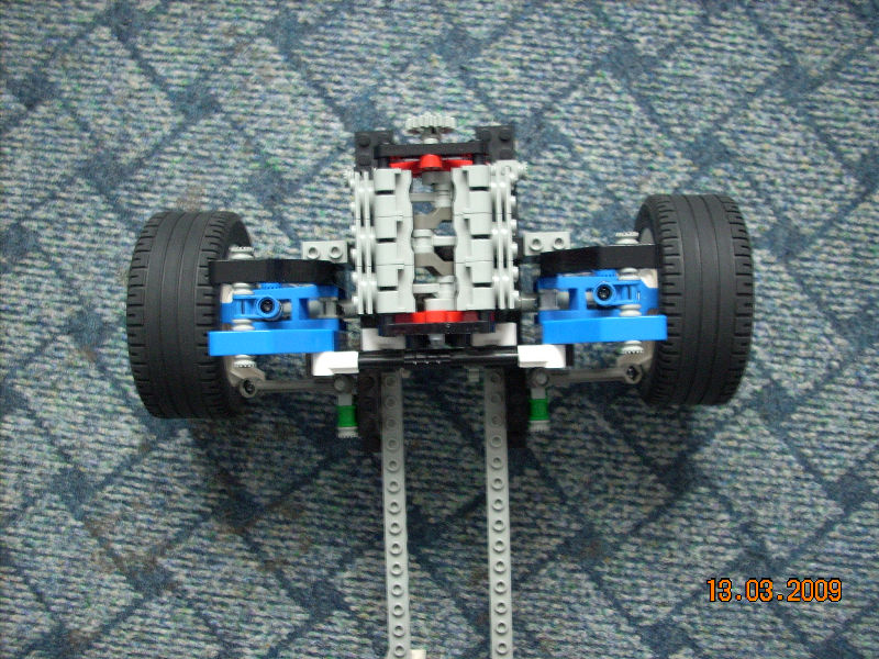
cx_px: 440
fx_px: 940
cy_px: 330
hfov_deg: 50.1
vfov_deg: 38.7
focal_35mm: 37
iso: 200
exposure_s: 1/6.7
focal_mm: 6.2
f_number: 2.8
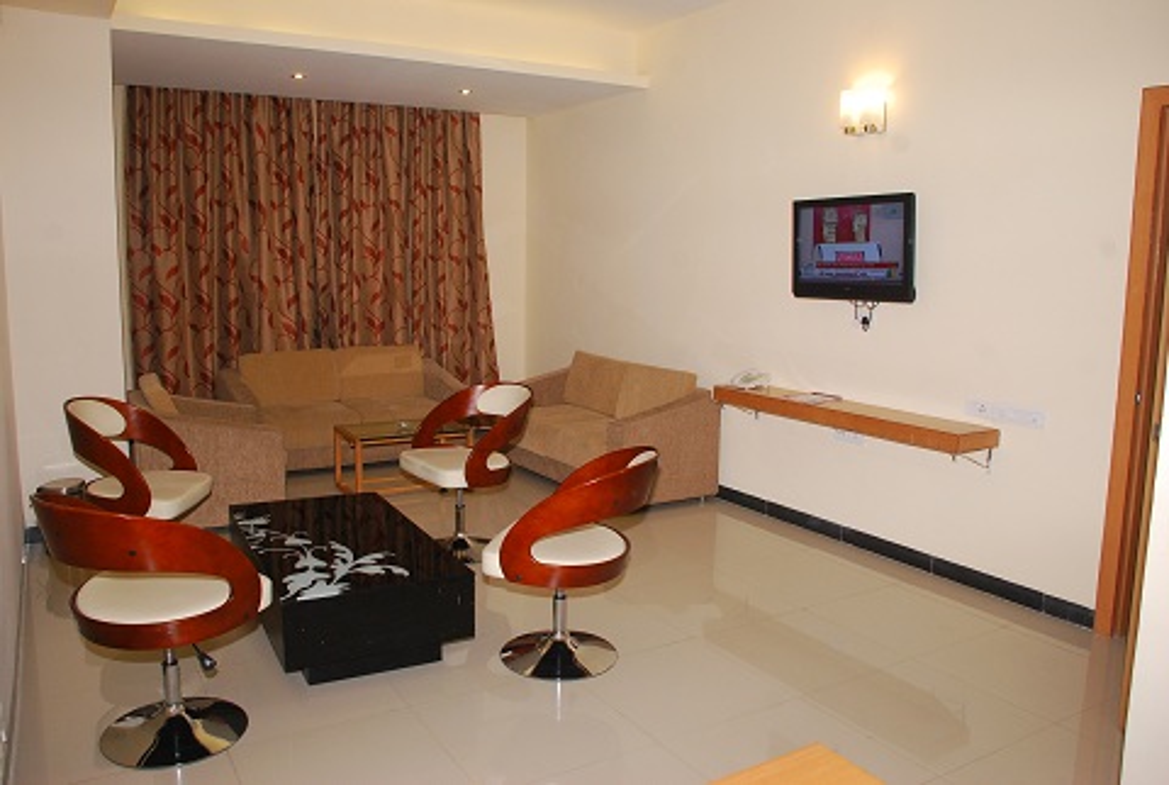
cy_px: 392
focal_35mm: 27
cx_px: 584
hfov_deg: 67.3
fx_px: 878
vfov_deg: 48.1
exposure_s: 1/60
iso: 400
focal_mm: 18
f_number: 7.1
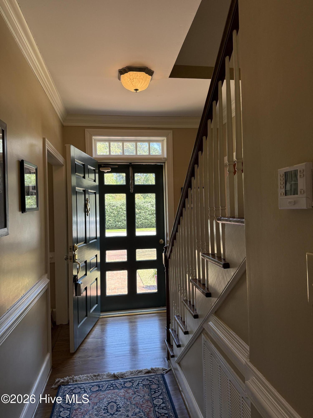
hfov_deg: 56.8
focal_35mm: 24
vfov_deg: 71.6
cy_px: 209
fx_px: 289
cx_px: 156
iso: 200
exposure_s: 1/230
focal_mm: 6.76
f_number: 1.78
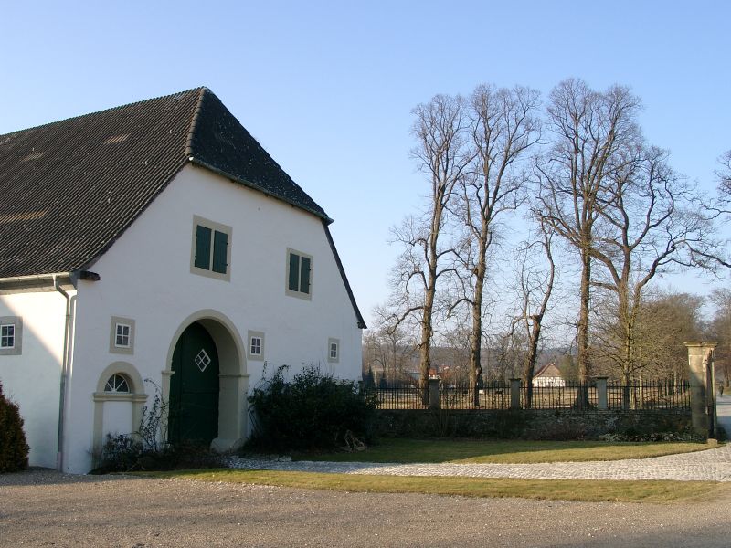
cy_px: 274
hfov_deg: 54.0
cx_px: 366
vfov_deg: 41.8
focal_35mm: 34
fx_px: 718
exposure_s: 1/286
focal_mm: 7.13
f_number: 4
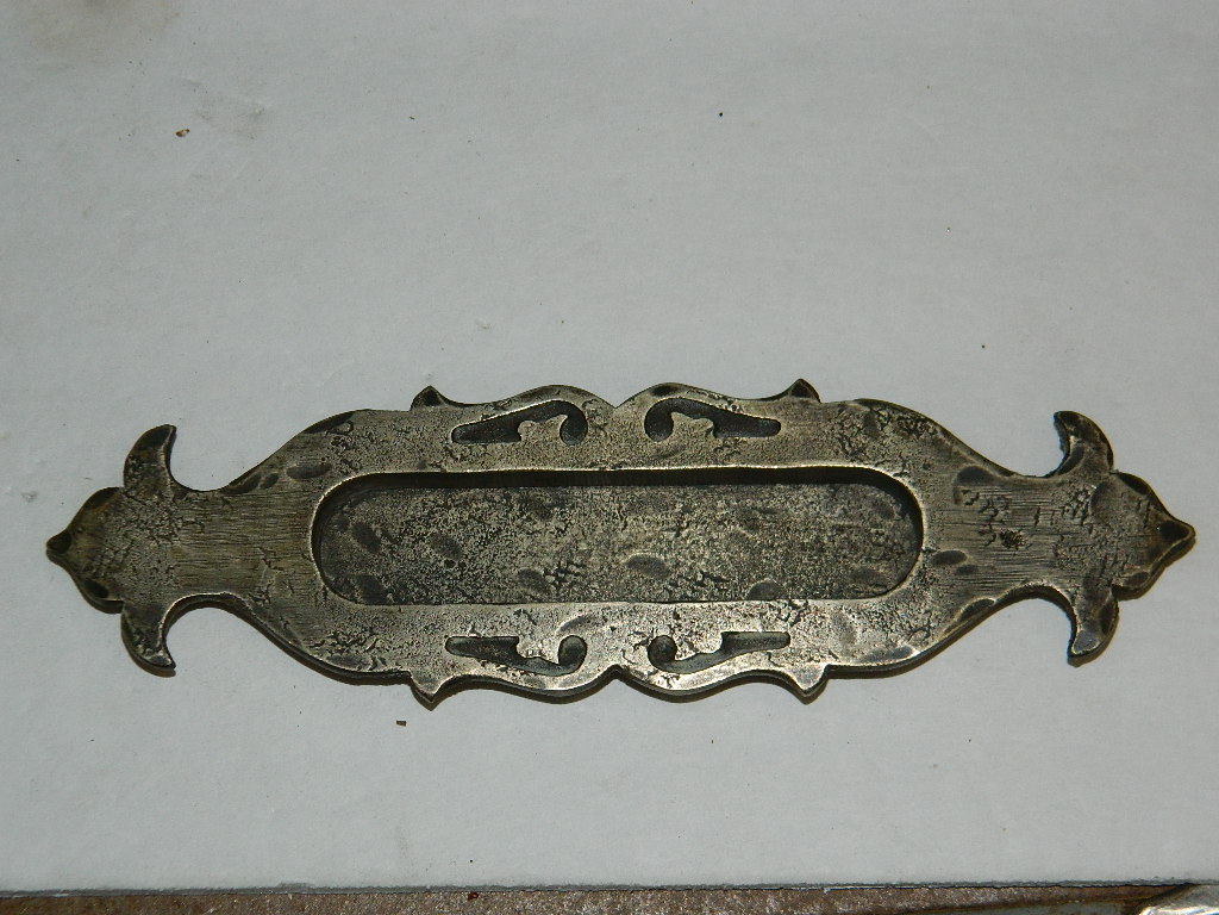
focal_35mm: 103
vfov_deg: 14.4
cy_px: 458
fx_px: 3627
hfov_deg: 19.1
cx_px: 610
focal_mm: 18.6
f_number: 4.5
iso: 200
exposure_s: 1/60
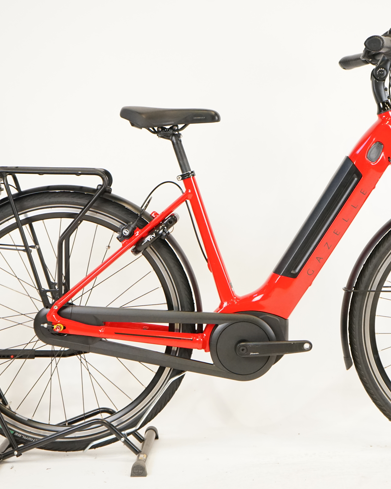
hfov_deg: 19.4
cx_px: 259
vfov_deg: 24.1
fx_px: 1143
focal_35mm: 79
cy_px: 245
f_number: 5.6
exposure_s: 1/200
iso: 3200
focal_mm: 56
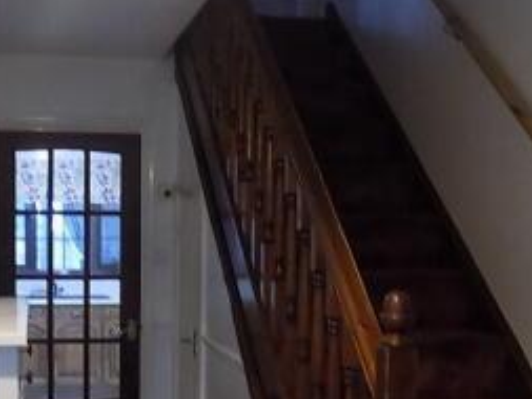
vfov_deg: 27.1
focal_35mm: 53
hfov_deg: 35.5
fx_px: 815
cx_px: 150
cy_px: 308
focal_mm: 4
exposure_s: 1/8
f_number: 3.1
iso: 400
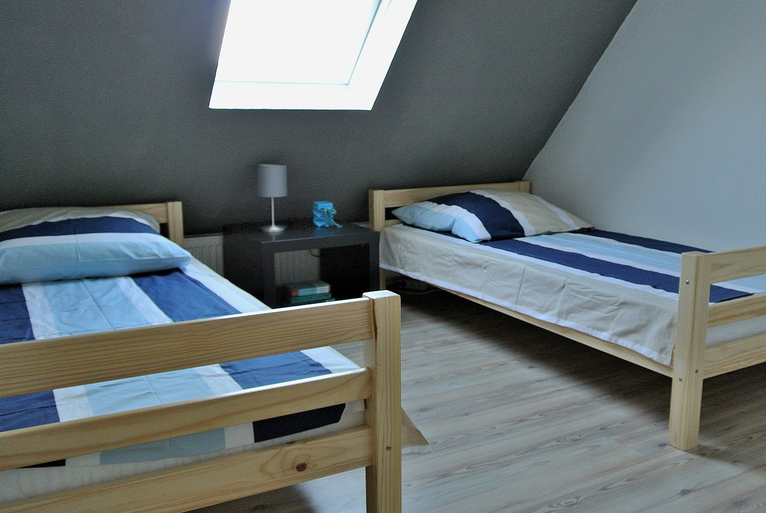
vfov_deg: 39.0
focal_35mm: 34
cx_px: 450
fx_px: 724
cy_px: 243
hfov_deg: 55.4
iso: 400
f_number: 3.5
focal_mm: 10
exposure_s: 1/30
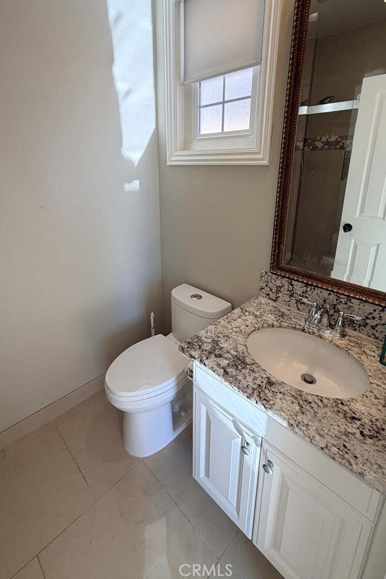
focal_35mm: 17
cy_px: 242
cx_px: 181
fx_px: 273
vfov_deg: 92.4
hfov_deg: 70.4
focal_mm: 2.22
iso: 80
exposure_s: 1/120
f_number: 2.2
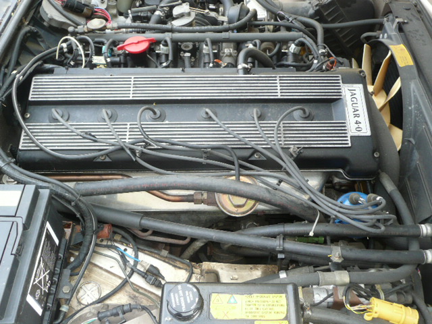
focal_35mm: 32
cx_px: 216
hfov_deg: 56.8
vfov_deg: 44.2
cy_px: 162
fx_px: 399
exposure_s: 1/30
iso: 100
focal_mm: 4.6
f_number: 3.3
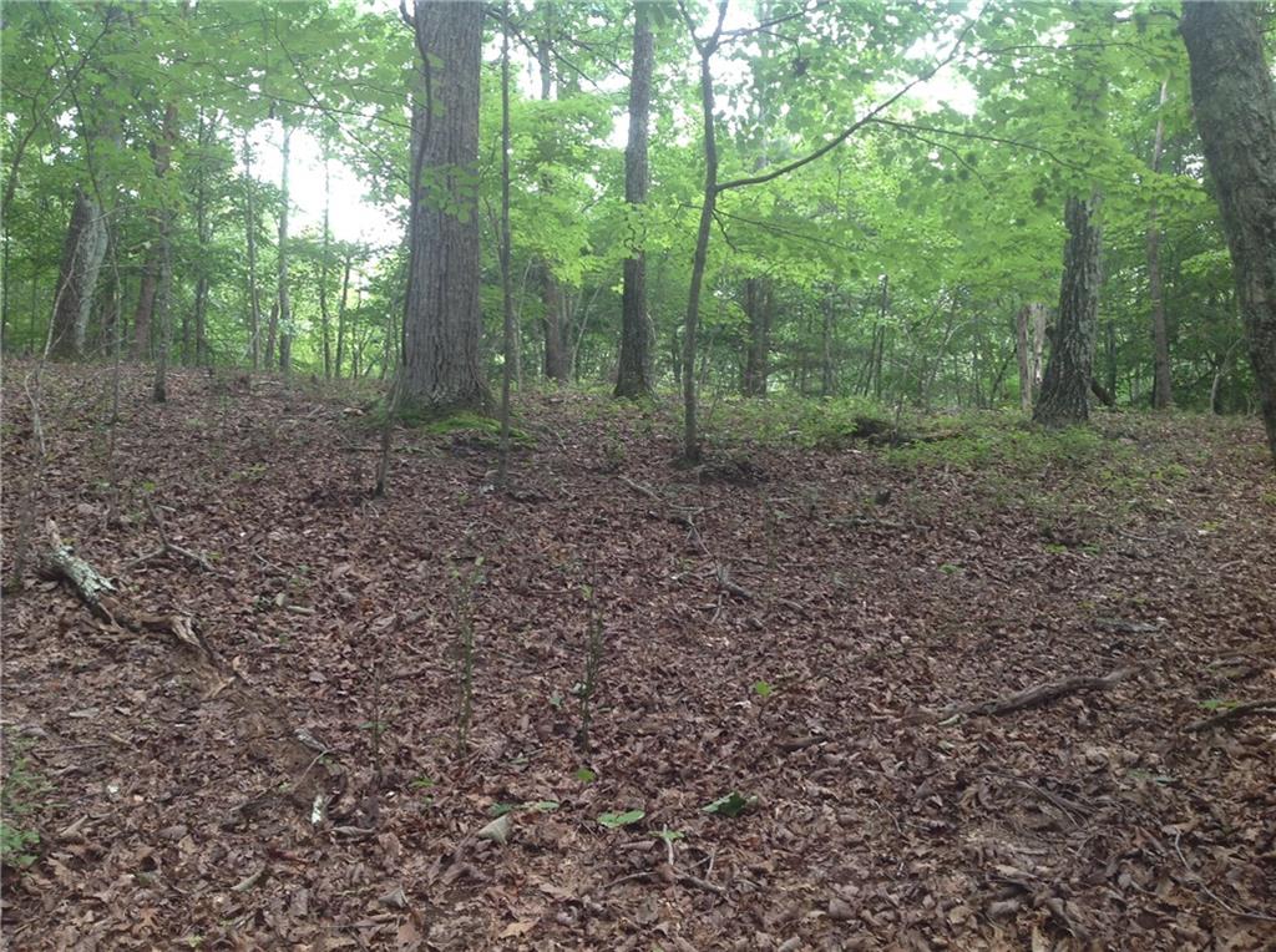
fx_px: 1288
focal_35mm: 35
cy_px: 476
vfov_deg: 40.6
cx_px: 638
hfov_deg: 52.7
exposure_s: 1/20
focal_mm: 4.28
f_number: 2.4
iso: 50
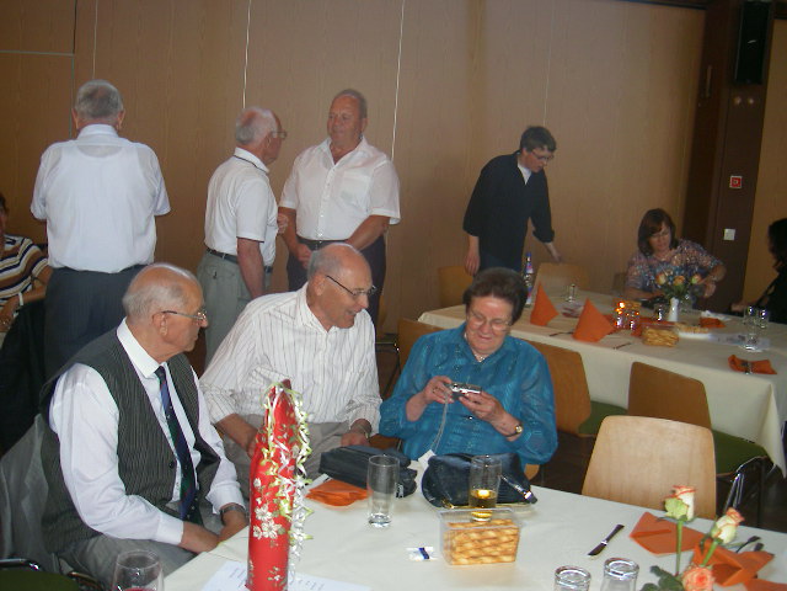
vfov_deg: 36.8
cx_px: 394
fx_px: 887
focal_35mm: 39
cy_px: 296
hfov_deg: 47.9
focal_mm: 8
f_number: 2.8
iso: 100
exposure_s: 1/59.5
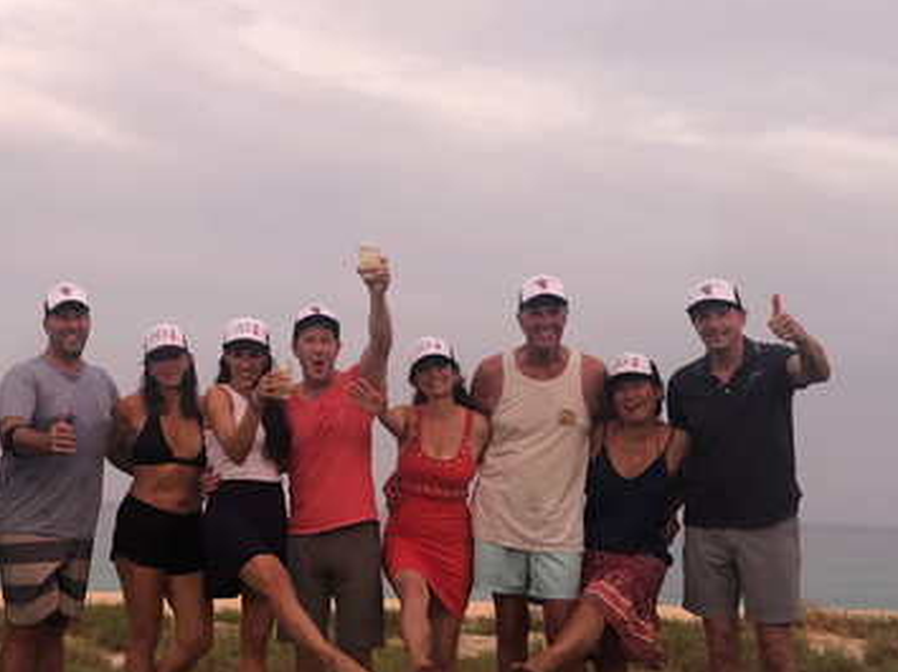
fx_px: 1478
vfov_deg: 25.6
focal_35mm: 57
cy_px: 330
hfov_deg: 32.8
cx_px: 178
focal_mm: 3.99
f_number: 1.8
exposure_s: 1/15
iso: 40
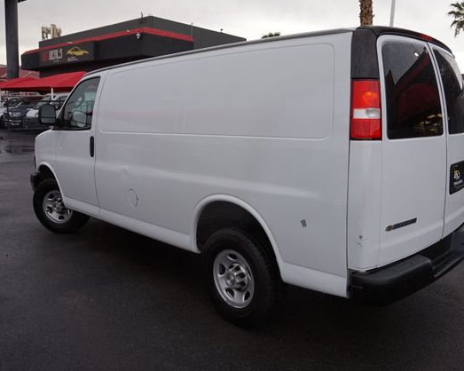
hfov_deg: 57.0
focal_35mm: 31
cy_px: 183
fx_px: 426
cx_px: 265
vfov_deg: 47.1
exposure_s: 1/80
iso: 100
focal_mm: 18
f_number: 5.6
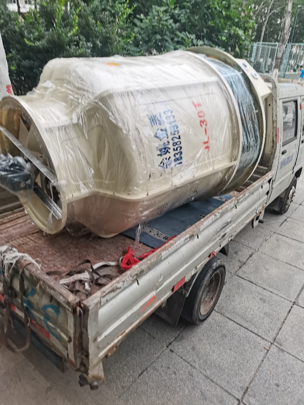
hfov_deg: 53.1
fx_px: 305
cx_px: 152
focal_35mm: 26
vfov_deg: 67.3
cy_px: 202
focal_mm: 5.58
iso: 50
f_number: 1.8
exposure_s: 1/181
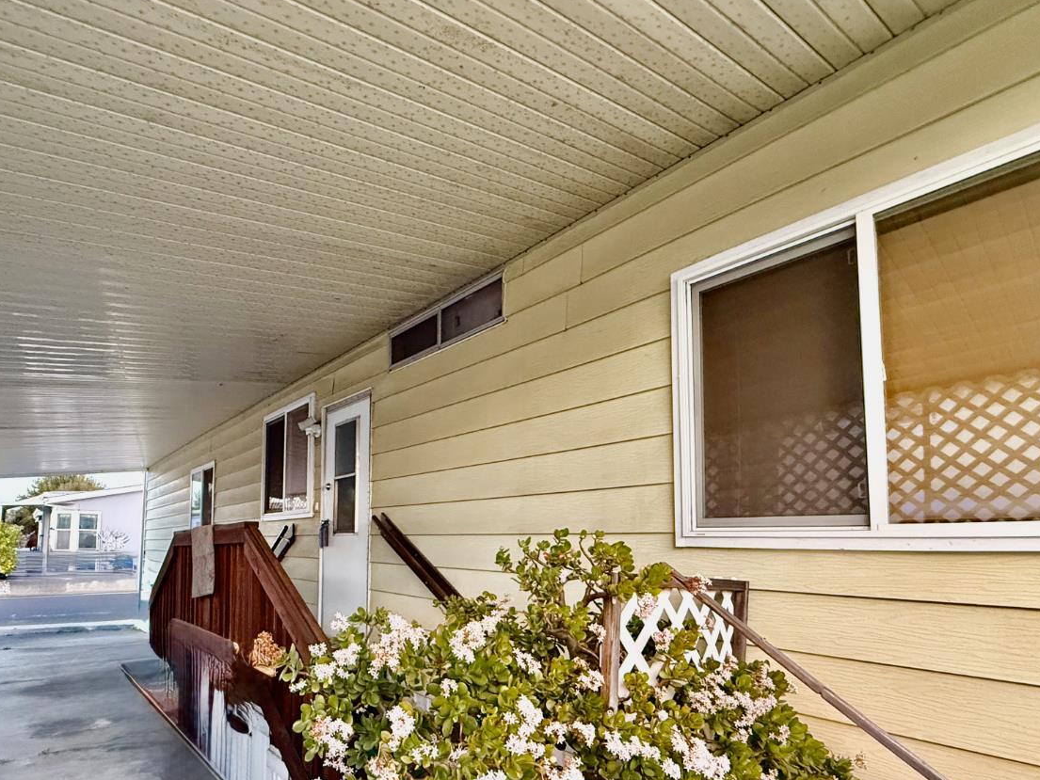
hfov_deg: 84.0
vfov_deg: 67.2
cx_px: 440
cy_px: 505
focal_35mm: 19
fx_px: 571
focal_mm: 2.22
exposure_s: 1/60
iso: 800
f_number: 2.2
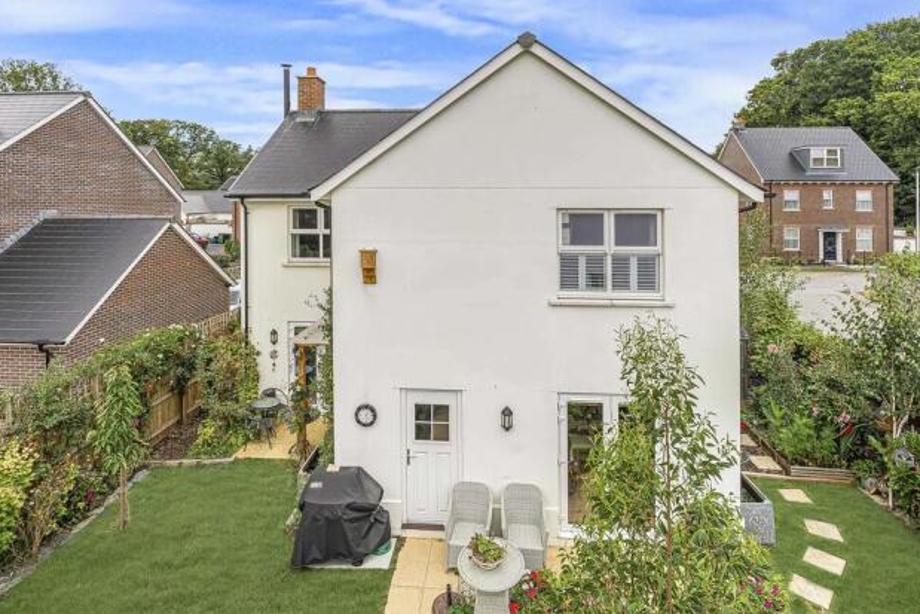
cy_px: 313
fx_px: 460
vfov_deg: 67.4
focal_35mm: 18
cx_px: 448
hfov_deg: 90.0
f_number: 8
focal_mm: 17
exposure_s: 1/200
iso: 200
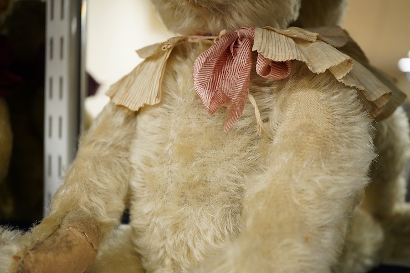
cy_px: 136
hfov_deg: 43.6
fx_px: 512
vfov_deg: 29.9
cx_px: 205
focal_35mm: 45
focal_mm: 30
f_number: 6.3
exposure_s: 1/125
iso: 1250
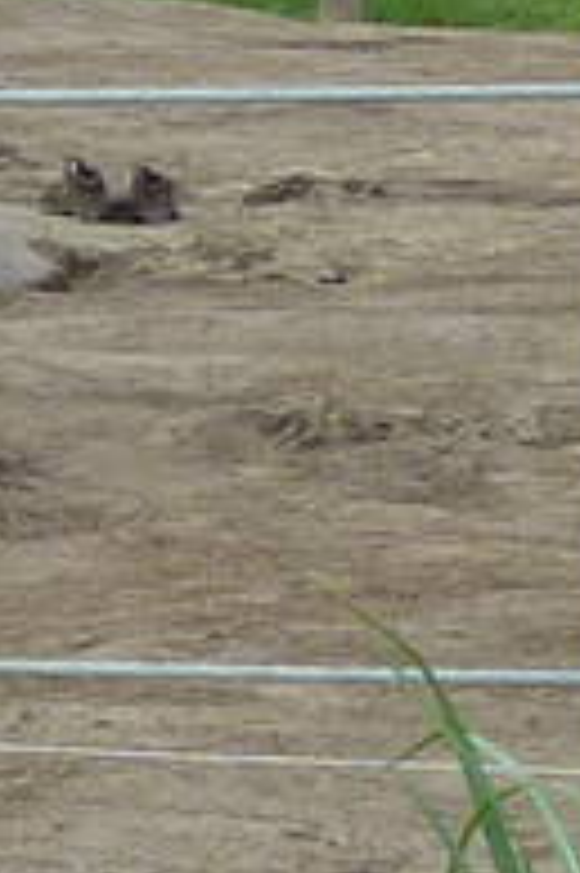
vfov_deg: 6.8
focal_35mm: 301
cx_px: -728
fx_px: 7287
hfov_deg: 4.5
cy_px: -342
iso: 125
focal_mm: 5.7
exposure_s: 1/500
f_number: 3.5
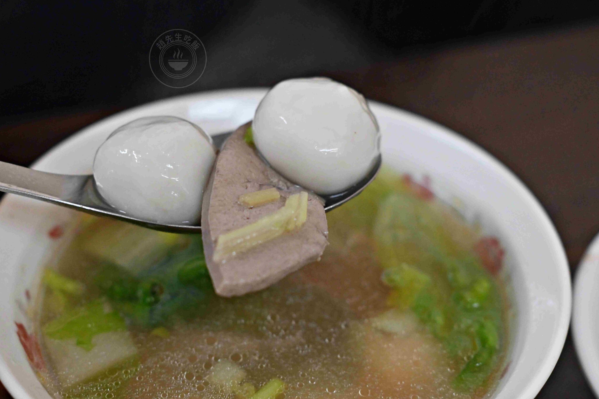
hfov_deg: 26.7
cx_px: 299
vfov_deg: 17.9
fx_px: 1264
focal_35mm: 76
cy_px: 202
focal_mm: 50
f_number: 3.2
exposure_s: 1/160
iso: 2000
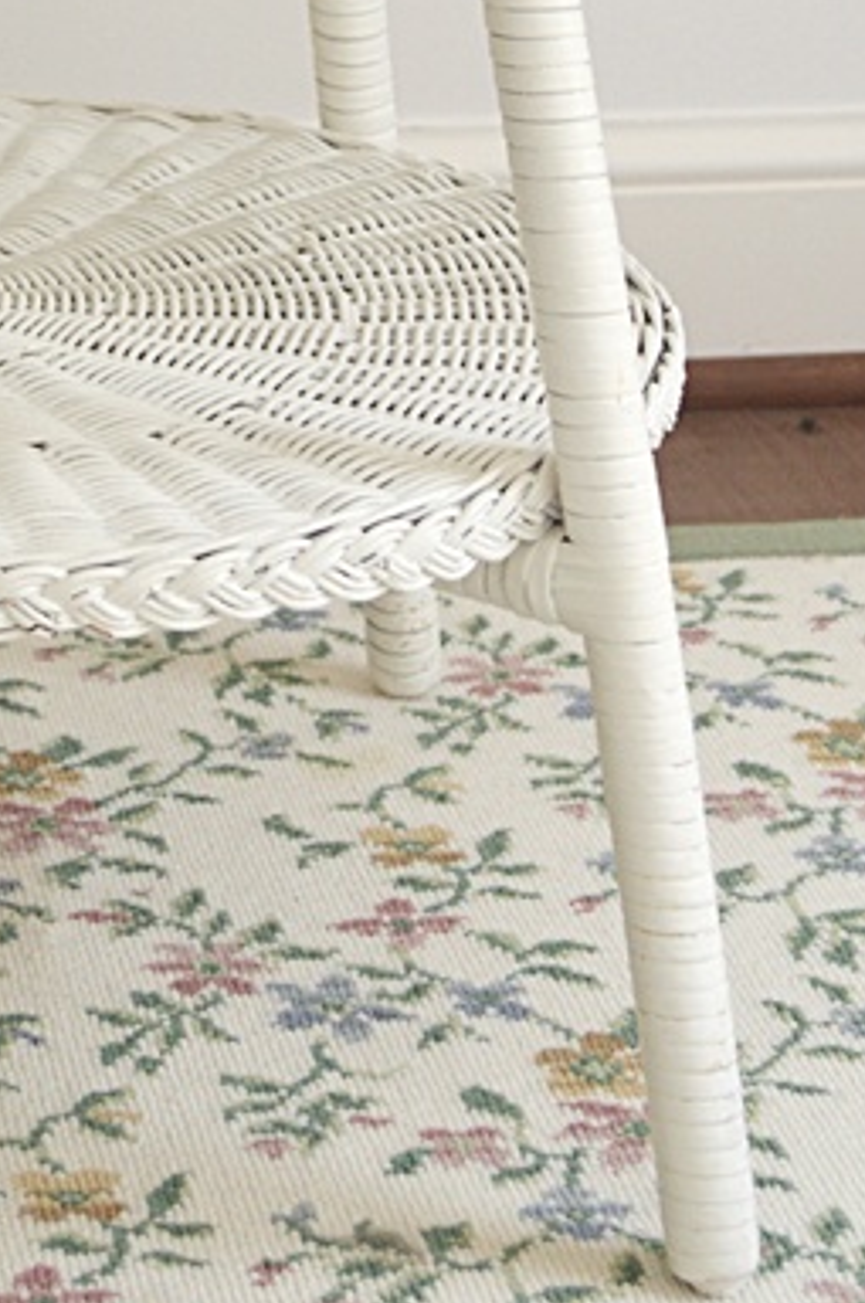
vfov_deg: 16.0
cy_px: -58
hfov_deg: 10.8
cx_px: -93
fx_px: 4517
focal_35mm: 125
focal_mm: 32
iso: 400
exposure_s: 1/80
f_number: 4.8
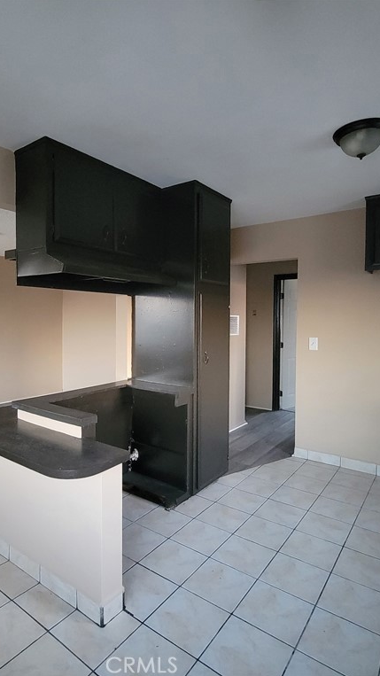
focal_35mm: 19
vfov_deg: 89.6
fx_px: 340
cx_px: 162
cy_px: 338
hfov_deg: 58.1
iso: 1000
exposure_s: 1/24
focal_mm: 2.2
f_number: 2.2
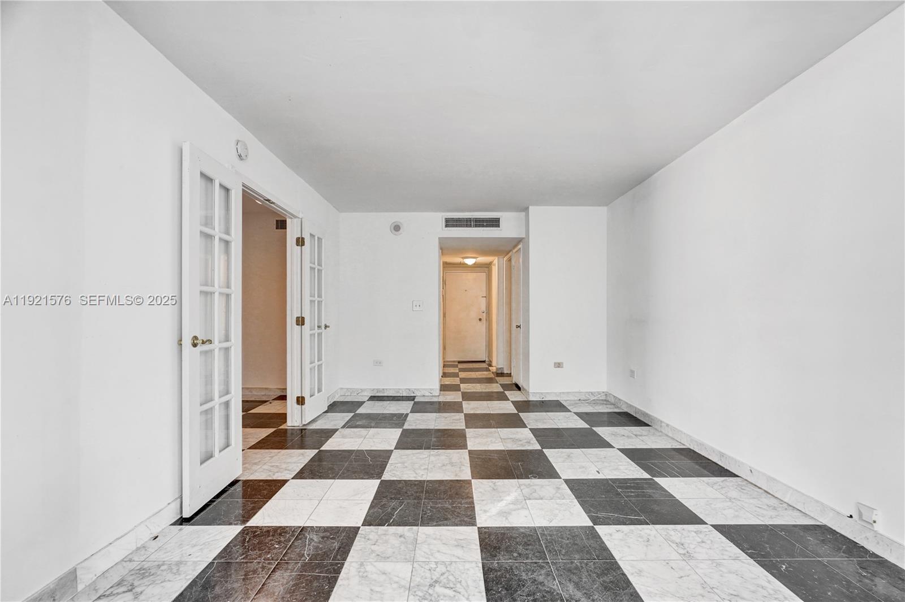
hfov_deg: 96.8
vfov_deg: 73.7
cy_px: 301
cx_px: 452
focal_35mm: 16
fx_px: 402
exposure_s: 1/100
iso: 640
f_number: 4
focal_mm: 16
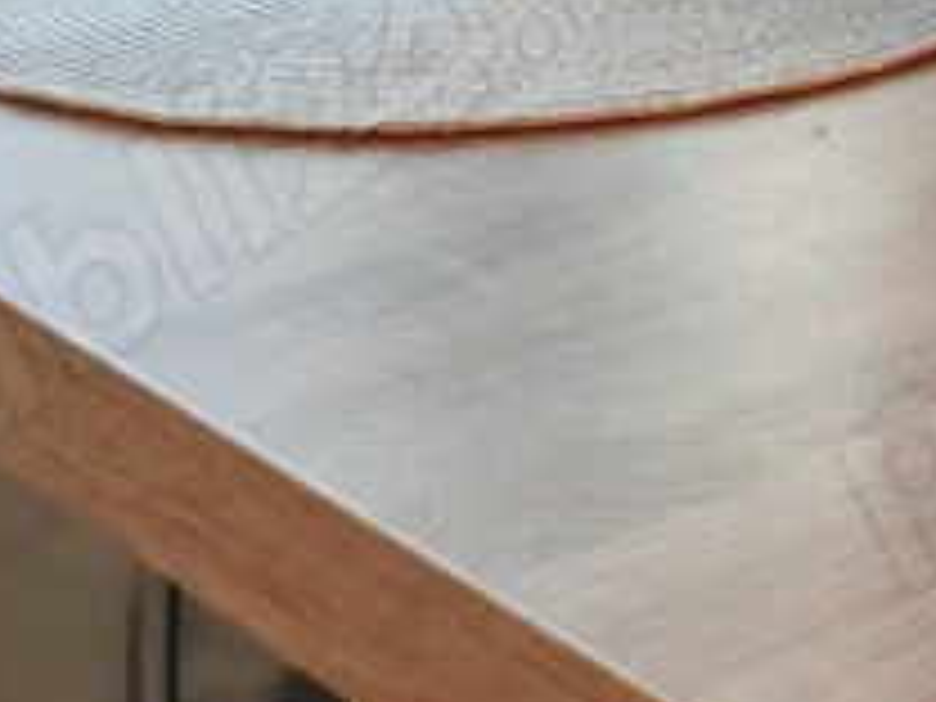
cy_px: -891
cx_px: 1836
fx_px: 3245
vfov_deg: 10.8
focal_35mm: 120
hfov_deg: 14.0
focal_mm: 5.3
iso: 125
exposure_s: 1/100
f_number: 1.9
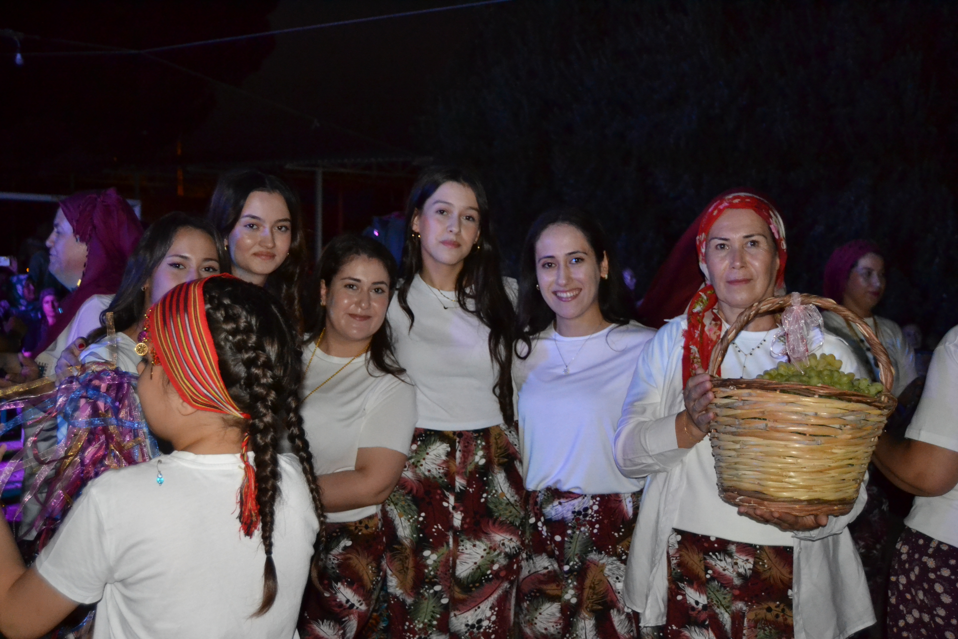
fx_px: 1038
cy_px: 320
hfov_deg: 49.6
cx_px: 479
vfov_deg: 34.2
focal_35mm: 39
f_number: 4
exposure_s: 1/60
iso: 3200
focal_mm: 26
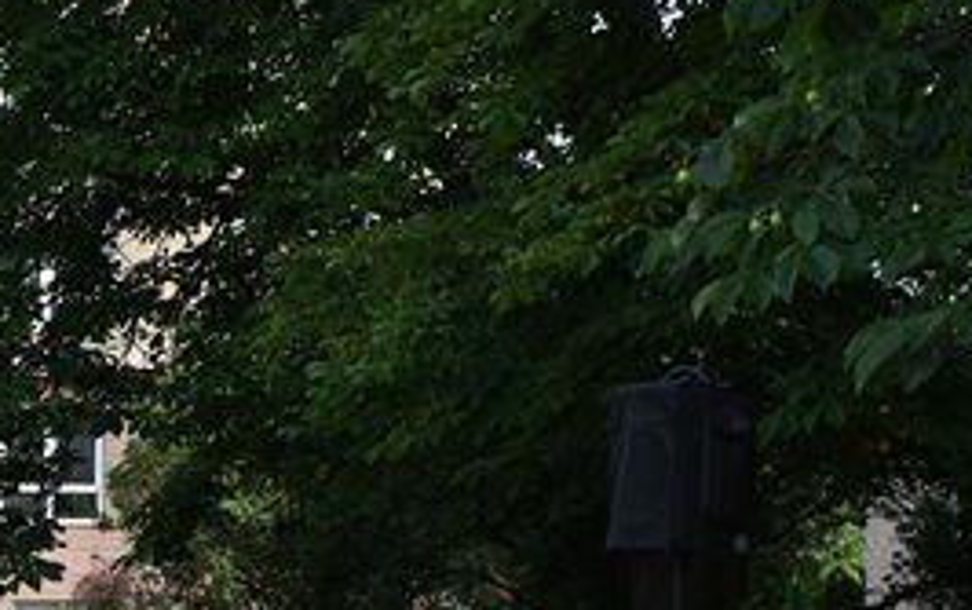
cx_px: -329
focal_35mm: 141
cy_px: 787
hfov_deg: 14.2
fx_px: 3740
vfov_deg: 9.2
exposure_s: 1/200
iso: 100
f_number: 8
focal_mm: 24
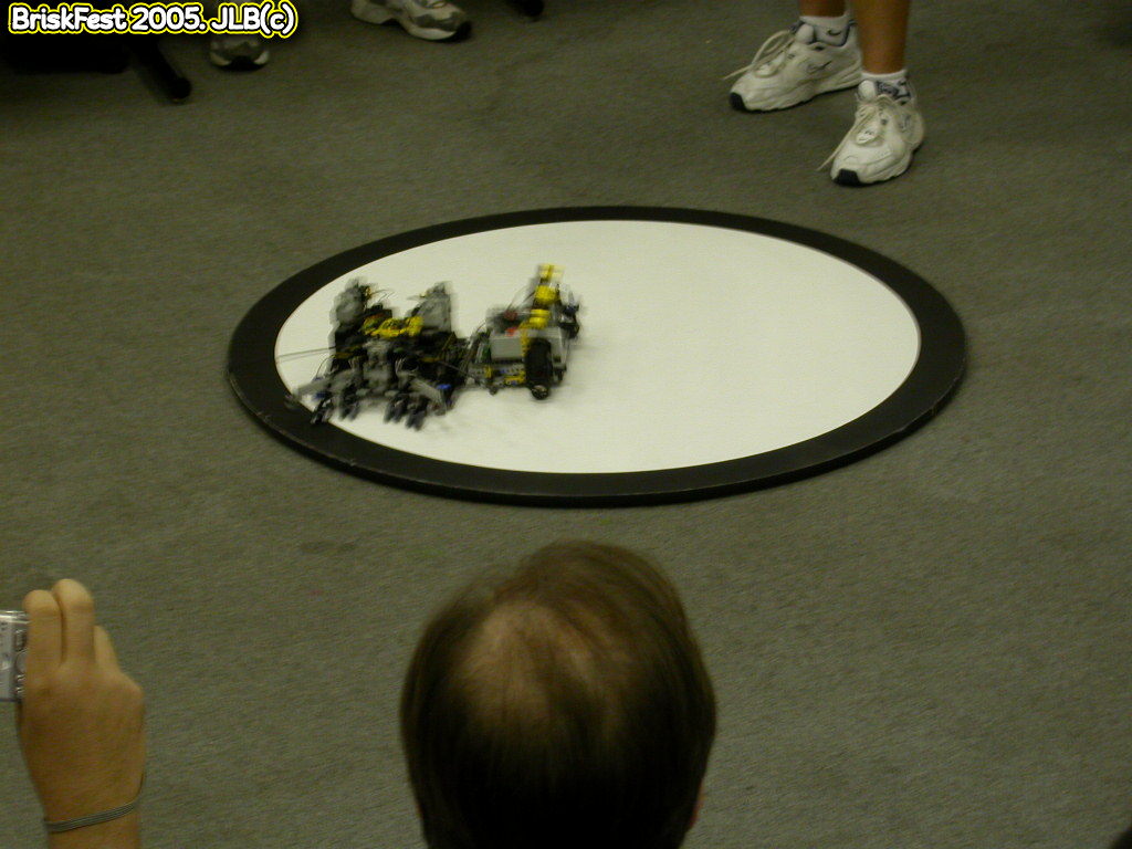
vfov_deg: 13.3
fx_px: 3630
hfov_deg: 17.7
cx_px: 566
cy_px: 424
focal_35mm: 111
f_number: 4.2
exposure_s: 1/11.7
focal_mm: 23.1
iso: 100
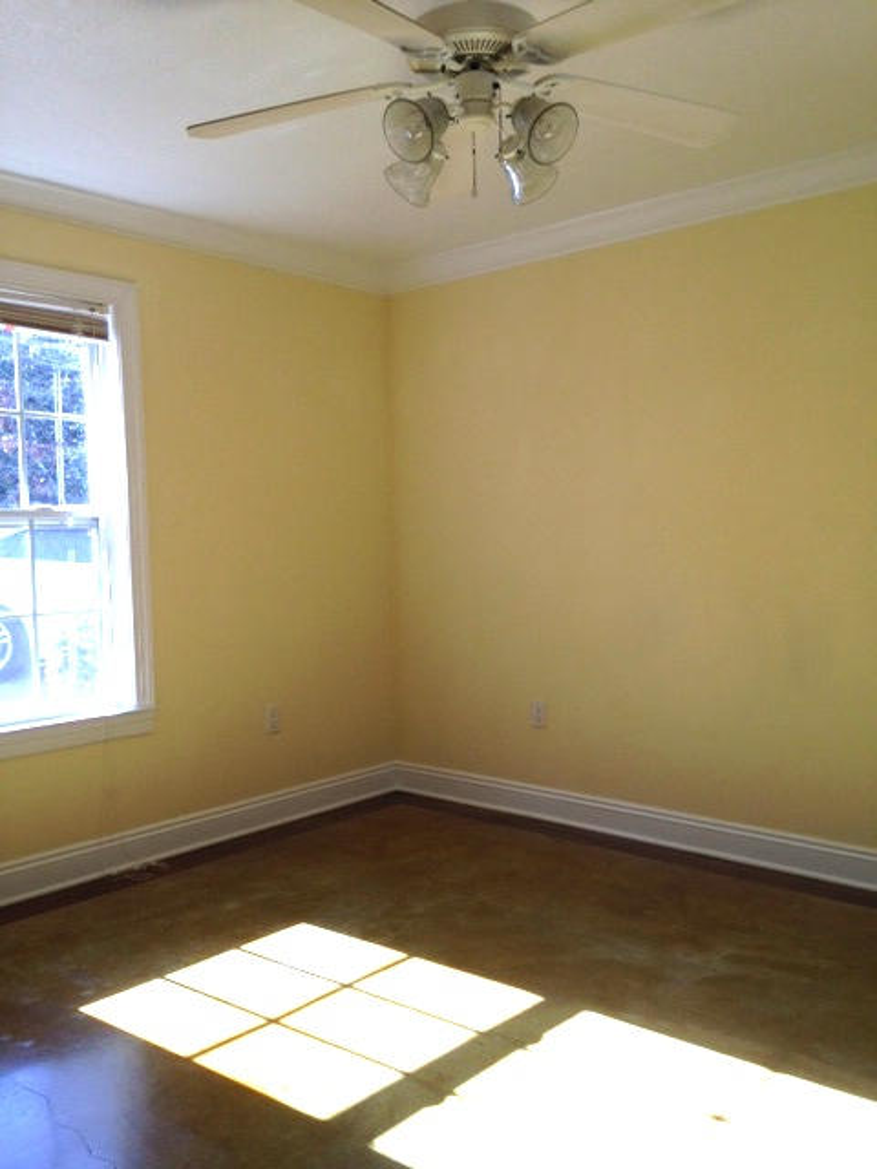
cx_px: 438
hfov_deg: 42.9
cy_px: 584
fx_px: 1115
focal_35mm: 33
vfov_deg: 55.4
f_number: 2.4
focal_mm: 4.12
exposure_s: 1/120
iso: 50
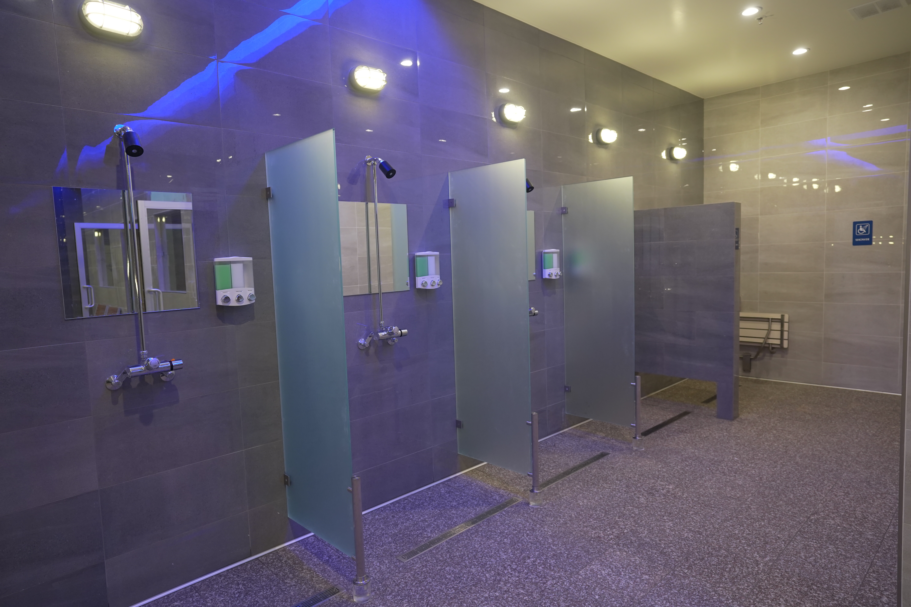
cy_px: 304
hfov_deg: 78.6
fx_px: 557
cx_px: 456
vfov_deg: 57.2
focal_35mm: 22
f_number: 3.5
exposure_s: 1/30
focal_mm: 22
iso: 1250
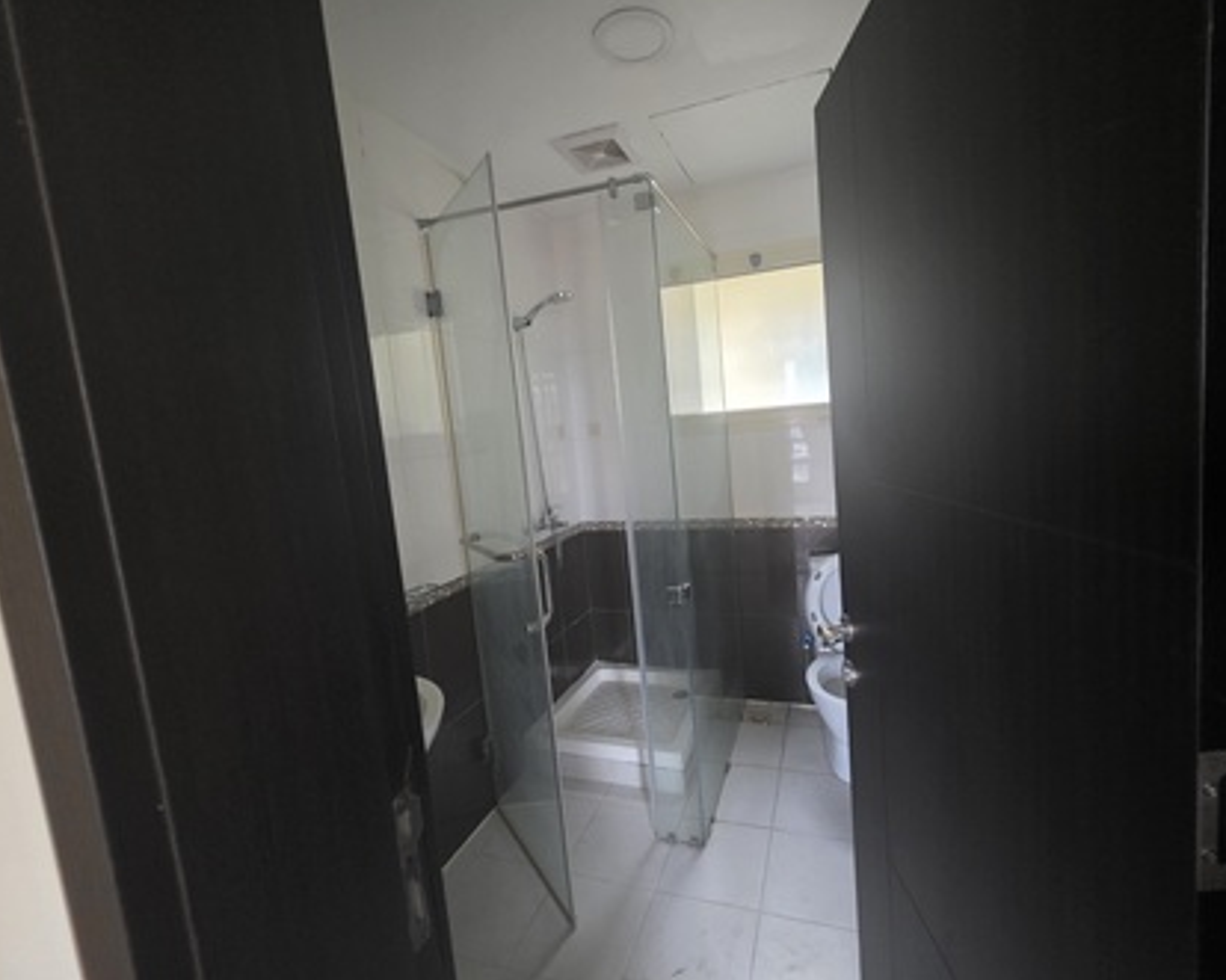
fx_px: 508
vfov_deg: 87.9
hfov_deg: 100.5
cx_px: 662
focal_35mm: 14
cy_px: 475
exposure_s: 1/60
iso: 1000
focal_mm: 2.2
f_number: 1.9
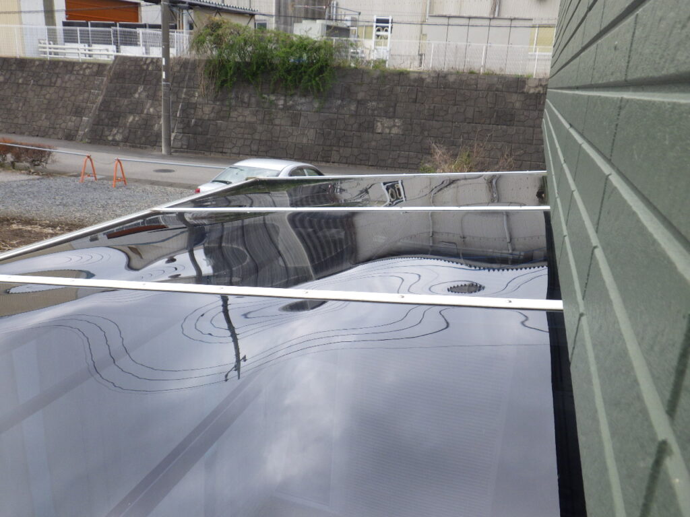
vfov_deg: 49.7
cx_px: 345
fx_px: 558
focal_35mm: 28
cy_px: 258
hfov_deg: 63.4
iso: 125
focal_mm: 5
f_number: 4.2
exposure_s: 1/400
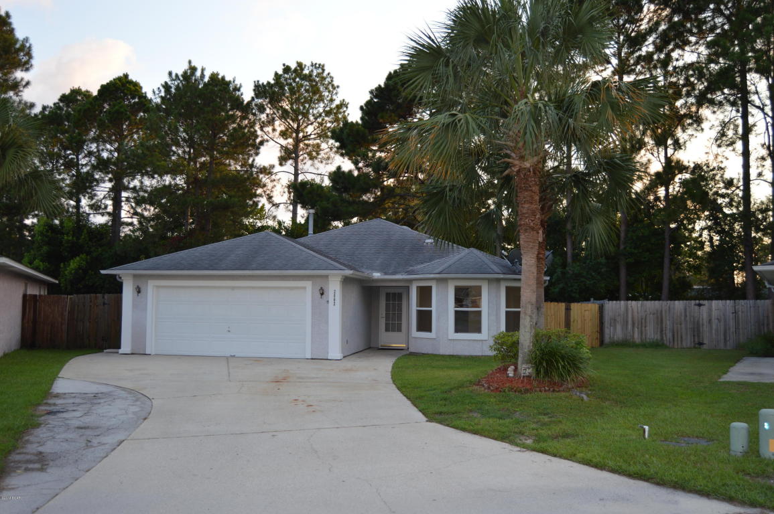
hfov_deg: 62.0
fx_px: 644
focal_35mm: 30
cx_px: 387
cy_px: 257
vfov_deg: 43.5
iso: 110
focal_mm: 20
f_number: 4
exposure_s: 1/125
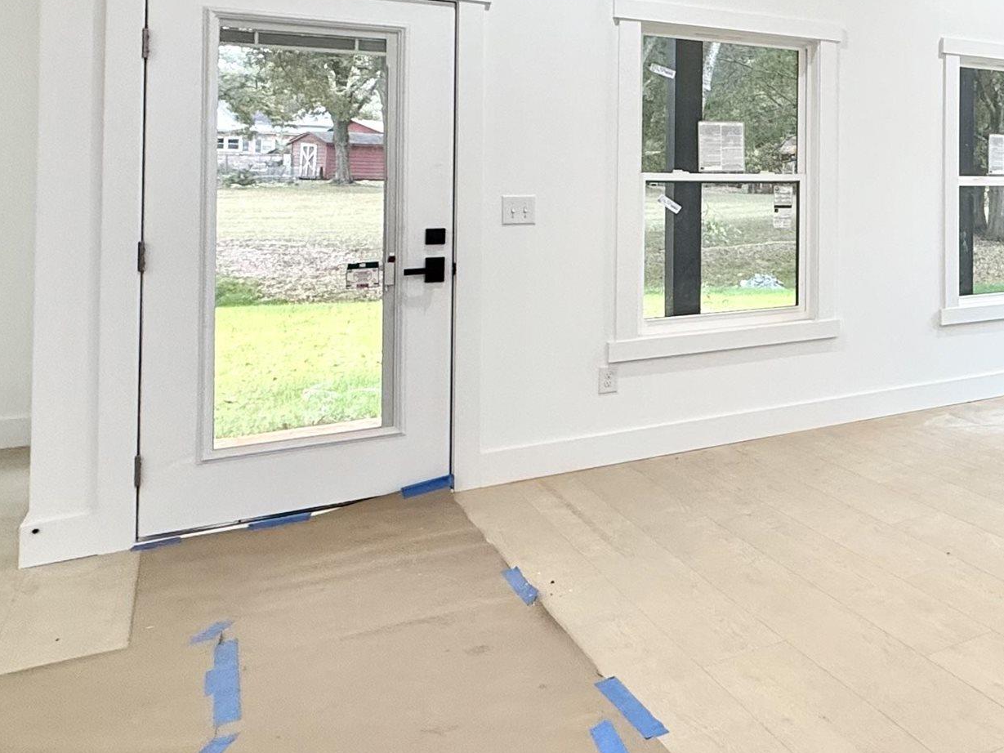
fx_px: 1015
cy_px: 163
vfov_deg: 39.3
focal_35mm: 35
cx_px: 1173
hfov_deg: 39.7
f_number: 2.2
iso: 200
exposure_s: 1/60
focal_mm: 2.22
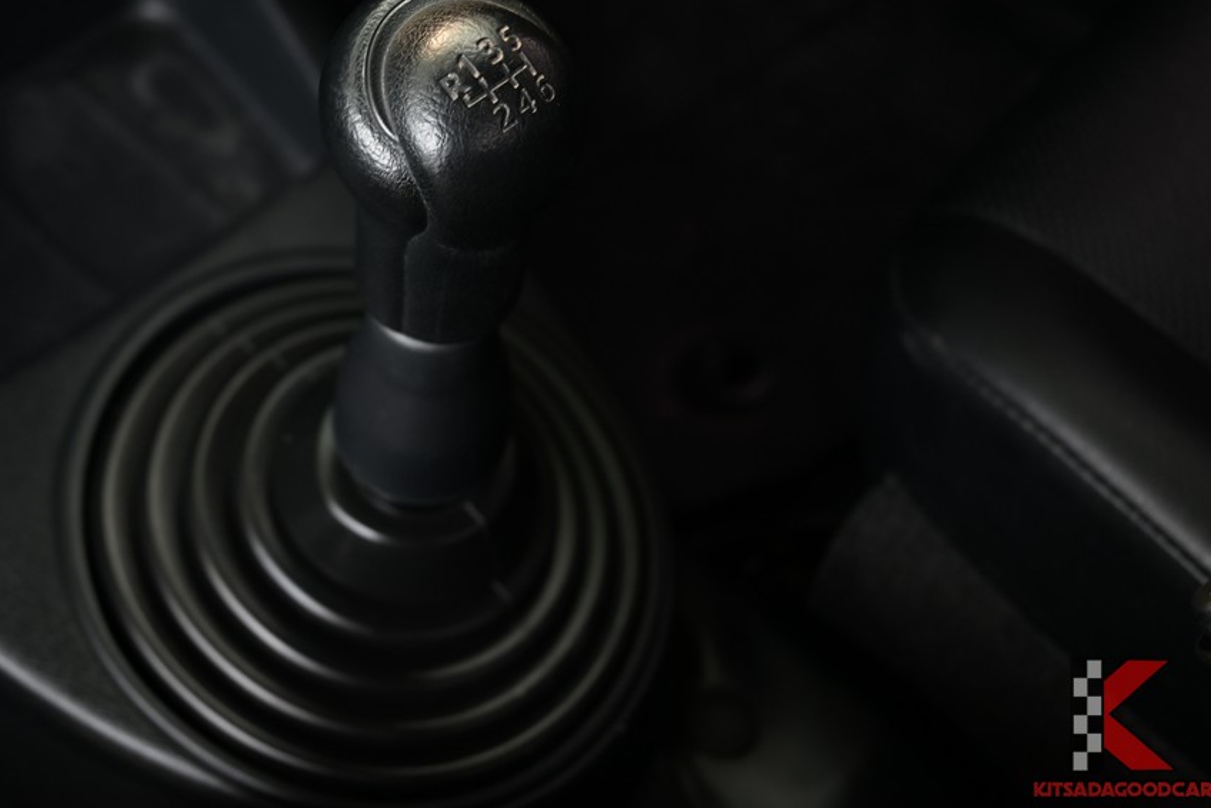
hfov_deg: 40.7
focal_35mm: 48
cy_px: 287
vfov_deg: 28.0
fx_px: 1615
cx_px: 436
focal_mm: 37
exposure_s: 1/90
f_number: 5.3
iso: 400
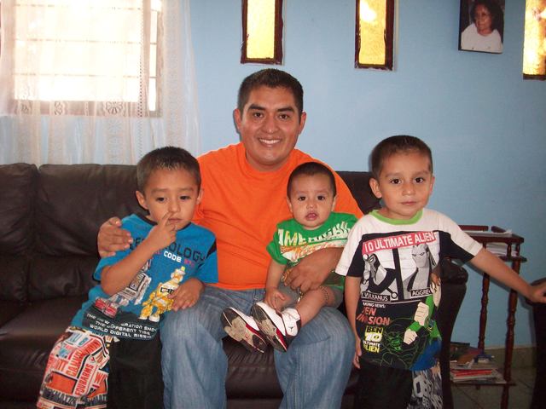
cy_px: 204
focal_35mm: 37
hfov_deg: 50.1
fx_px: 584
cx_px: 273
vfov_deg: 38.7
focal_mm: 6.2
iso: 160
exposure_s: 1/45
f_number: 2.8
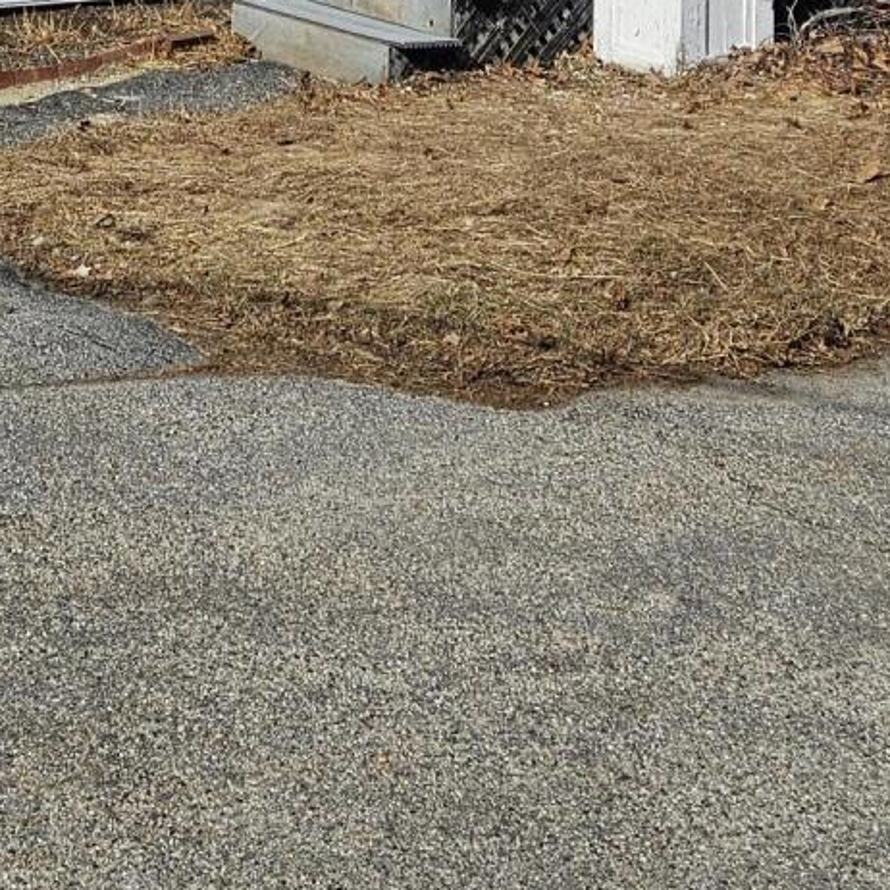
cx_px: 262
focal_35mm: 88
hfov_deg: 19.6
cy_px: -549
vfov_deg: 17.2
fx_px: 2560
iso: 25
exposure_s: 1/3697
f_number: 1.8
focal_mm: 5.4
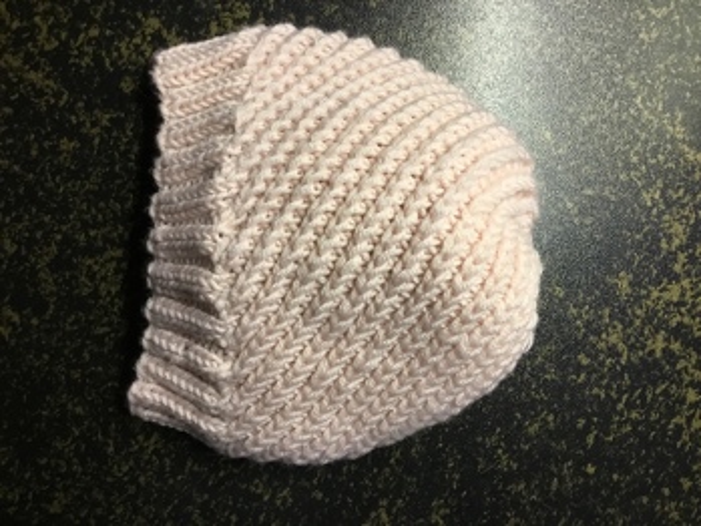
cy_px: 263
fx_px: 628
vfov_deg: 45.5
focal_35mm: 31
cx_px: 350
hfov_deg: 58.3
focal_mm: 3.3
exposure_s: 1/33
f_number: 2.4
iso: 100
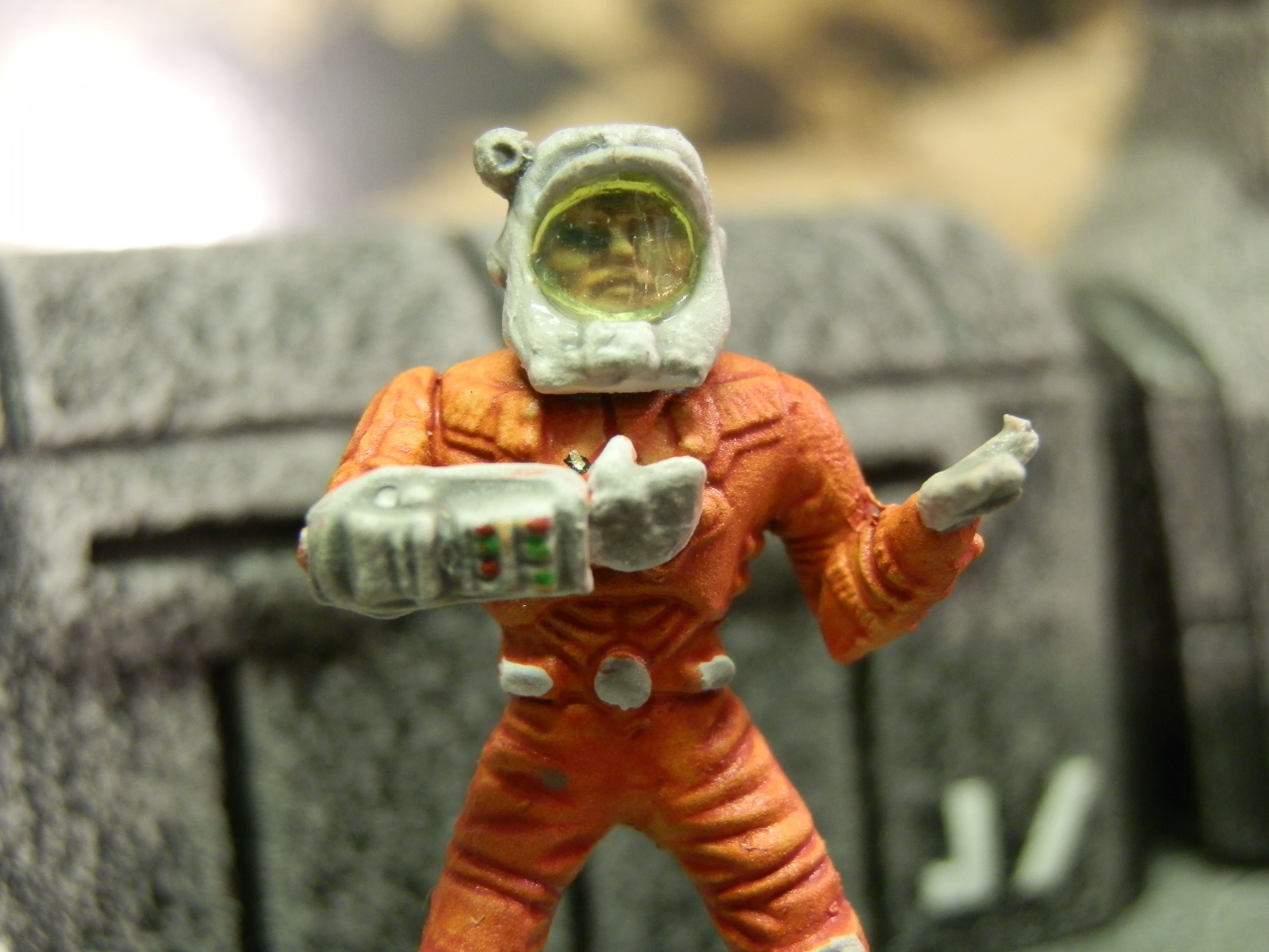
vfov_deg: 24.0
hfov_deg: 31.7
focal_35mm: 61
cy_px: 476
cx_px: 634
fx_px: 2236
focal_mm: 10.99
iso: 250
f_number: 3.7
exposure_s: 1/8
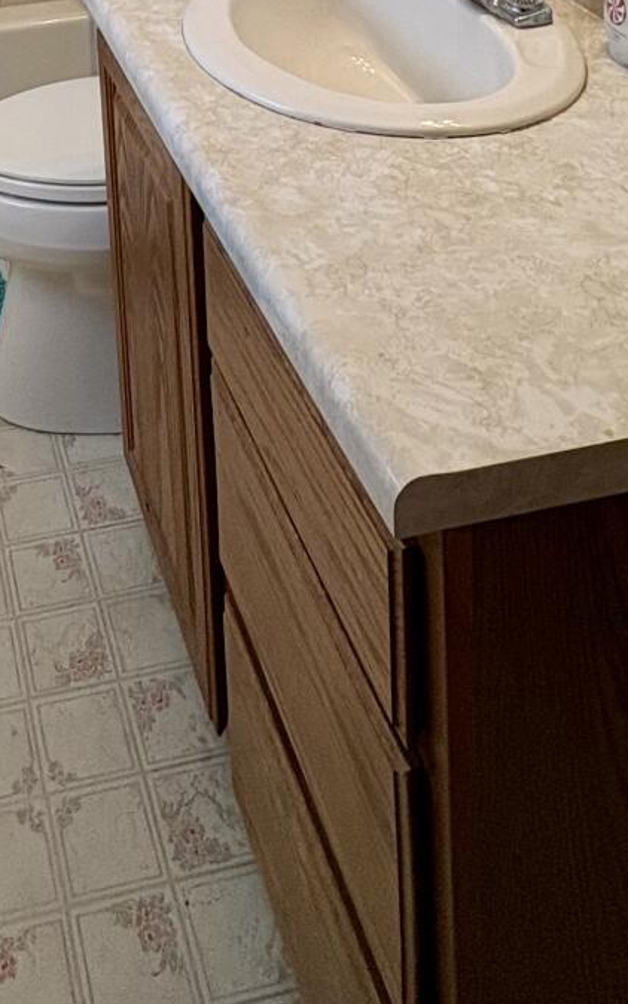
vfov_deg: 33.0
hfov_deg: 27.7
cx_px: 16
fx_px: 1205
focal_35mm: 44
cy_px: -314
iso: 160
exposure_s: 1/60
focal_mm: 2.22
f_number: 2.2
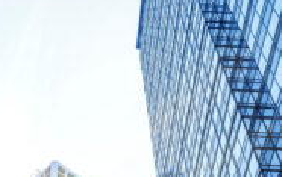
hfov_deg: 29.1
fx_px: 539
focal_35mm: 70
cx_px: 88
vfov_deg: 16.3
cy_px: 301
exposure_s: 1/80
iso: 200
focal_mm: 16
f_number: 8
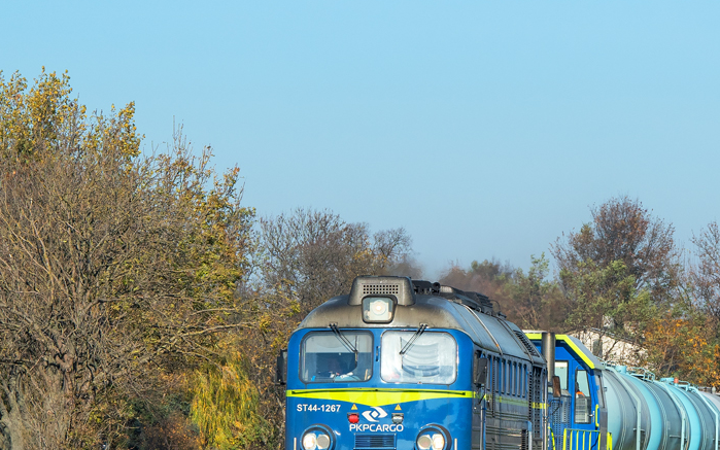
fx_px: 4533
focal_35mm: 231
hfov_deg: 9.1
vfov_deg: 5.7
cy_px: 369
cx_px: 590
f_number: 9
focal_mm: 66
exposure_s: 1/800
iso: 125
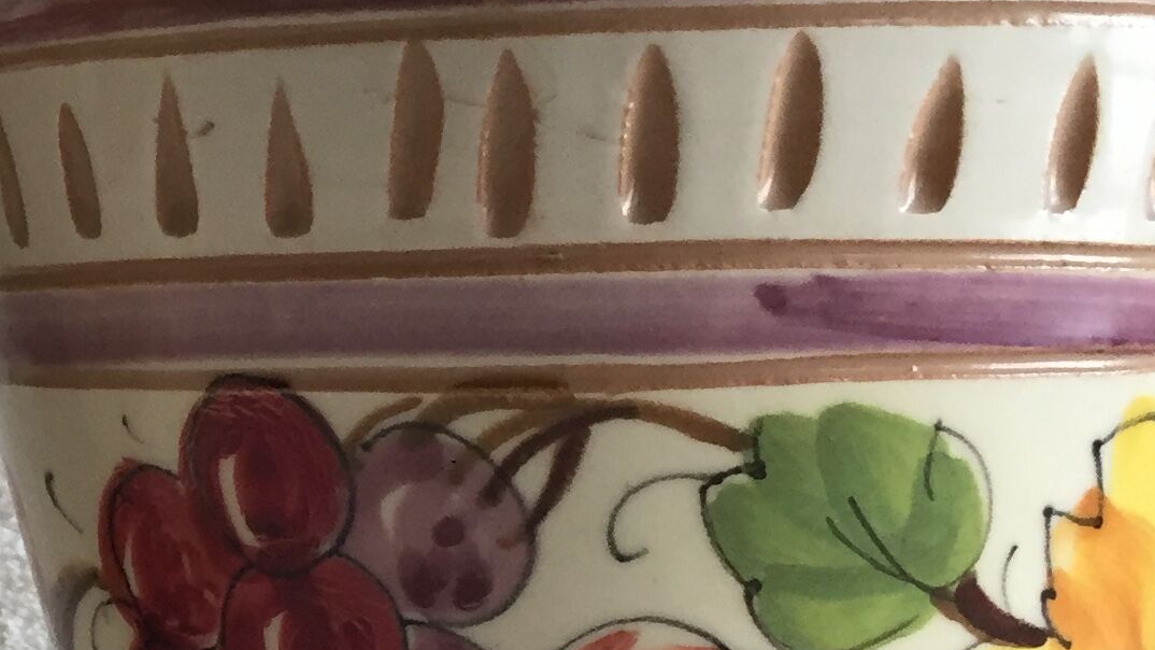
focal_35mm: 96
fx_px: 2940
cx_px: -155
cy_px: 427
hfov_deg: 21.0
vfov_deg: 12.6
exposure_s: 1/33
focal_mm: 4.15
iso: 125
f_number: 2.2
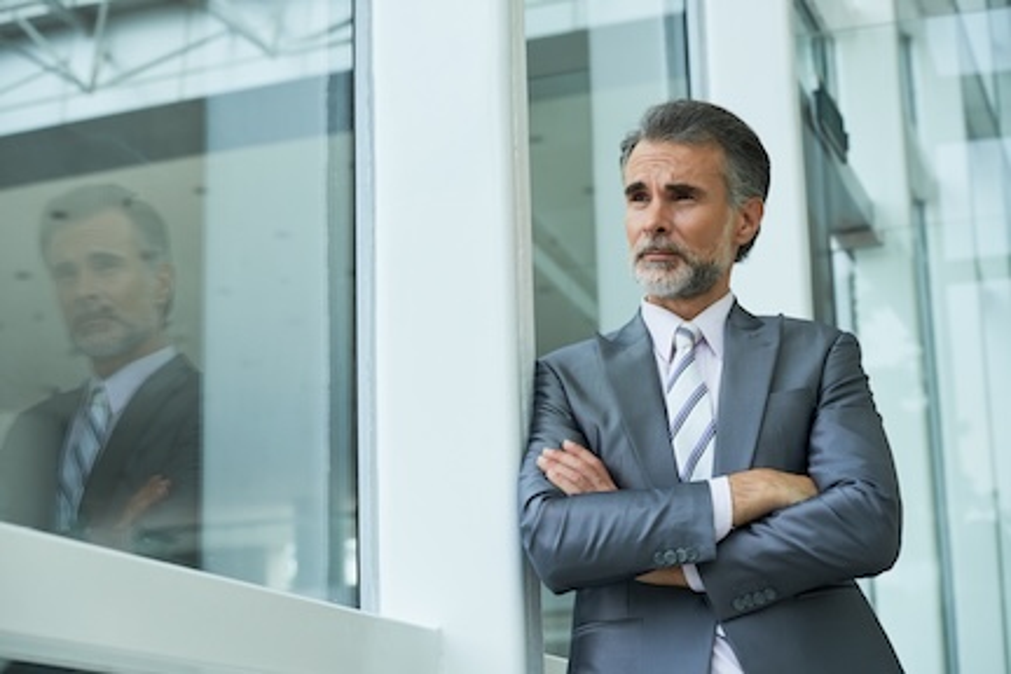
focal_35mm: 70
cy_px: 337
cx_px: 506
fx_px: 1966
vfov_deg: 19.5
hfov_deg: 28.8
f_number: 5.6
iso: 320
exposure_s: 1/500
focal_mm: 70
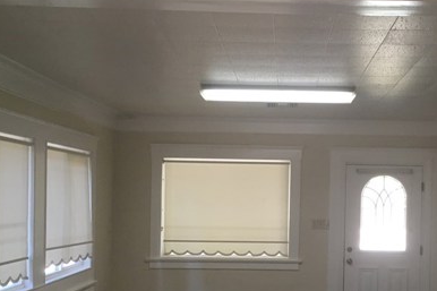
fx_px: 607
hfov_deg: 39.1
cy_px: 207
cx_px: 297
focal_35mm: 50
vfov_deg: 26.7
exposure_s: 1/30
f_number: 2.2
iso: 40
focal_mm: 4.15
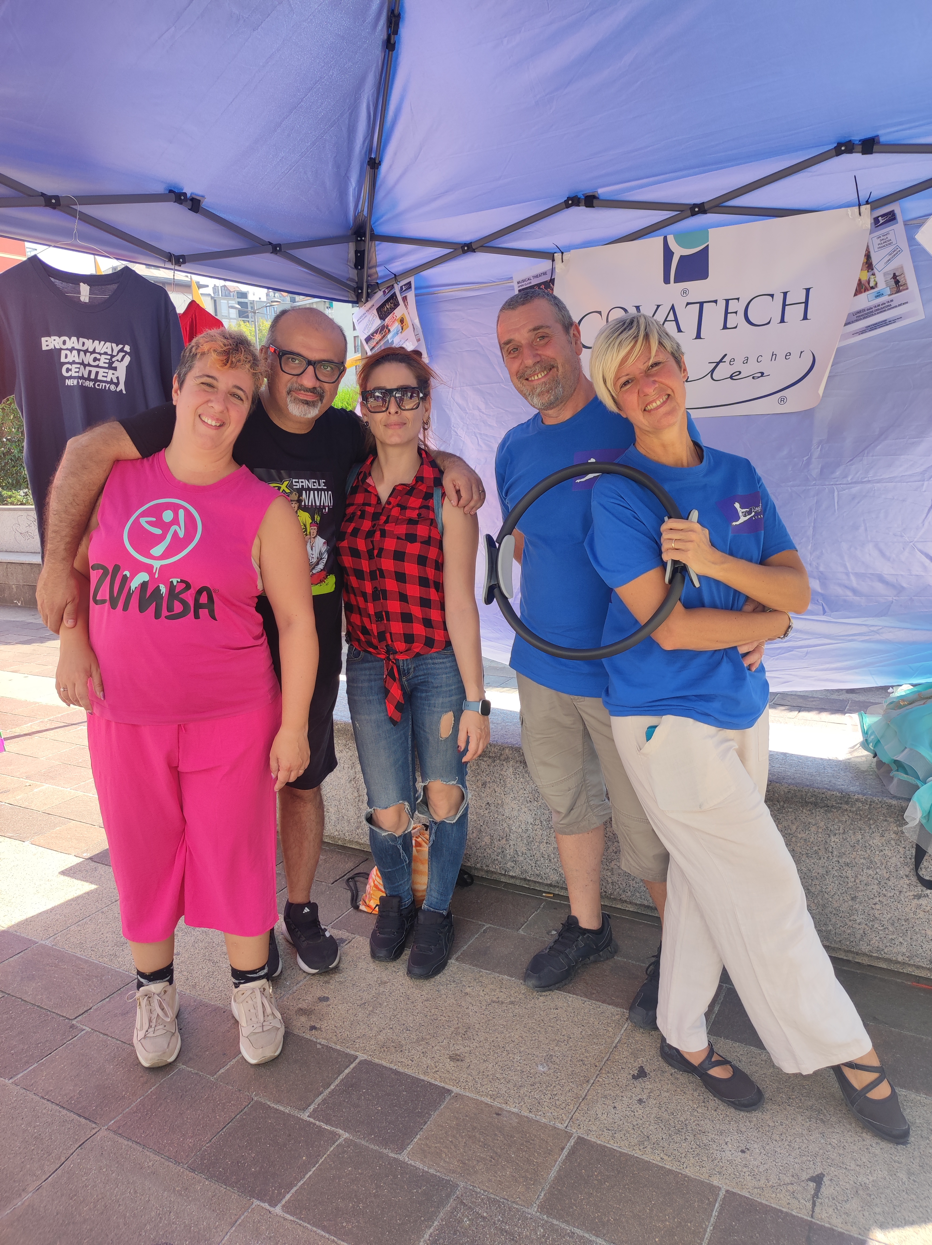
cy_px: 622
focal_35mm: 25
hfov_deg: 54.8
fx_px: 899
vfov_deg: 69.4
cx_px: 466
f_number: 1.79
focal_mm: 4.7
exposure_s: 1/179
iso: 50
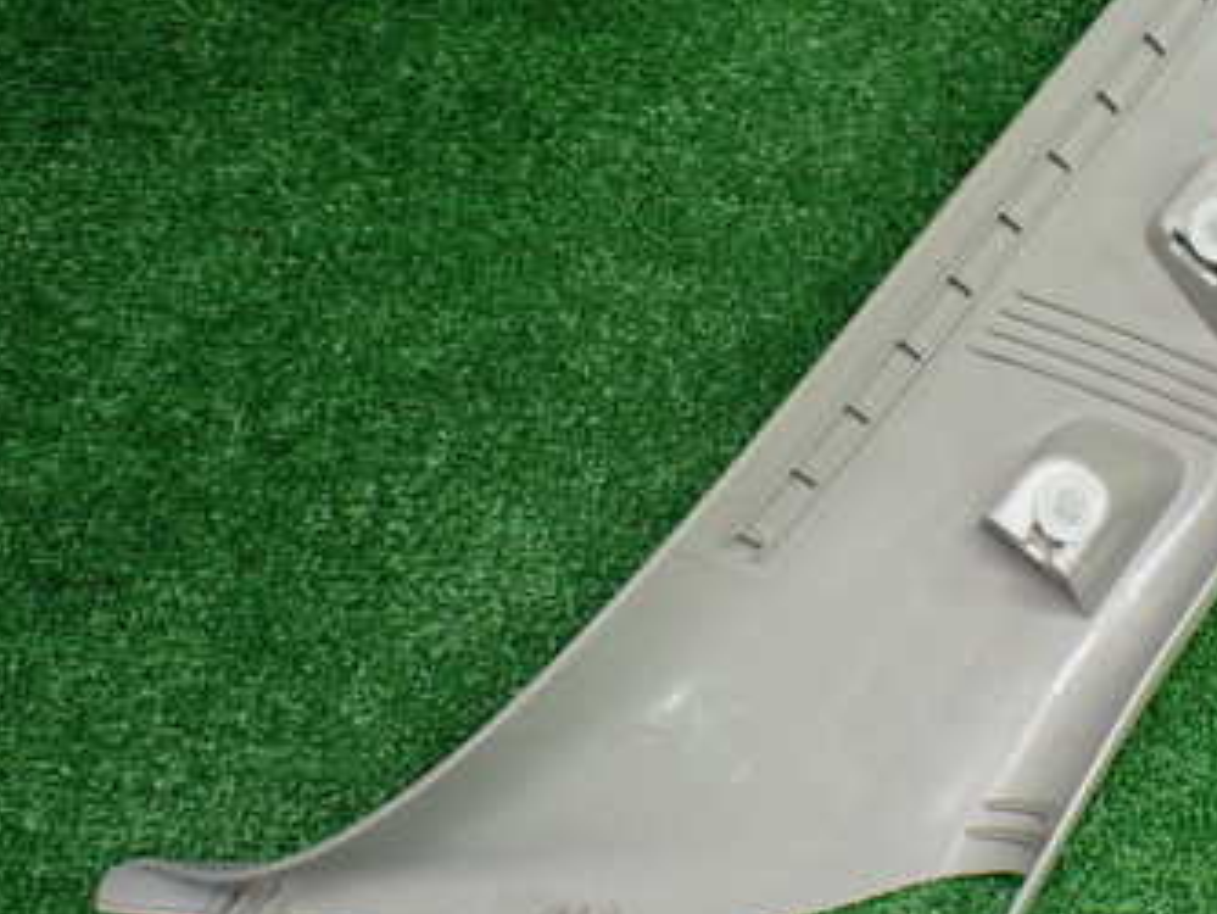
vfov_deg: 27.0
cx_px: 950
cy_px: 347
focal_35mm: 54
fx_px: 1899
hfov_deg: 34.6
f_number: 2.3
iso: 400
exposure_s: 1/125
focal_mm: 5.4
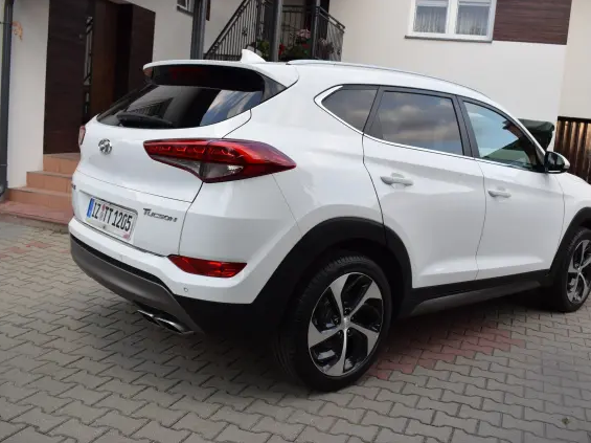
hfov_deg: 51.3
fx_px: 614
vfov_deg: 39.6
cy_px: 220
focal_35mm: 36
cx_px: 319
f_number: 7.1
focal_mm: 22
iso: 400
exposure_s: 1/200
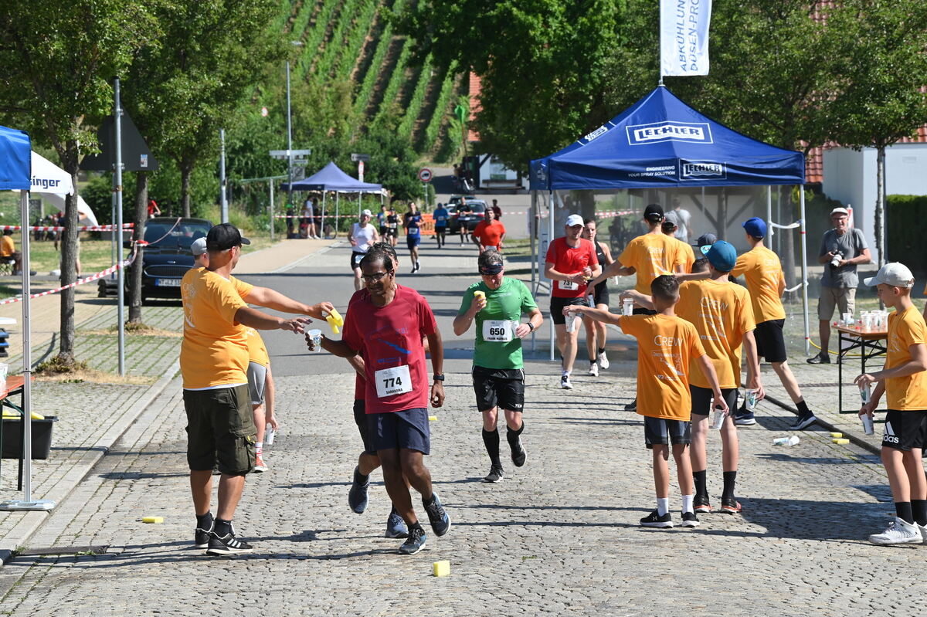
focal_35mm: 160
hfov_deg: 12.8
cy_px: 308
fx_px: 4118
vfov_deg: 8.6
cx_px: 464
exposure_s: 1/250
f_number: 11
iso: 250
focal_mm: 160
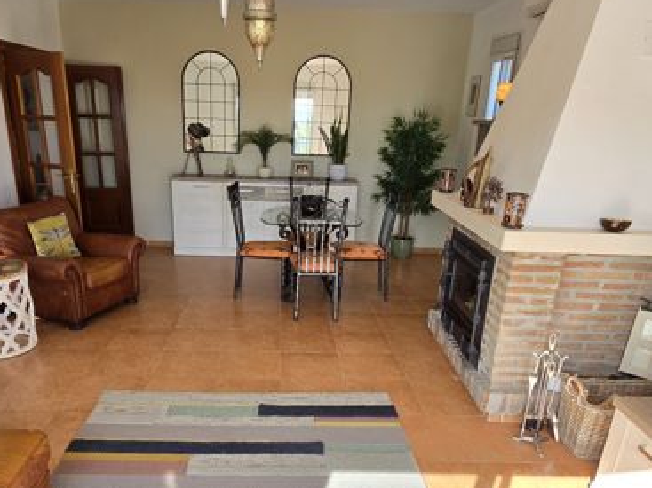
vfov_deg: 54.3
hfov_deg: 69.2
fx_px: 471
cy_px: 302
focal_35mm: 25
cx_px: 292
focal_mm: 2.2
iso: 50
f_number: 2.2
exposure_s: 1/147
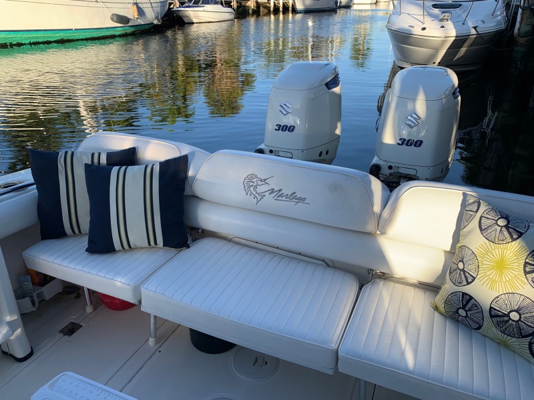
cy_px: 200
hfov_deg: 67.3
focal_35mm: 26
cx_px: 267
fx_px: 401
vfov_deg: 53.1
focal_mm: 4.25
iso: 25
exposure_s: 1/749
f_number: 1.8
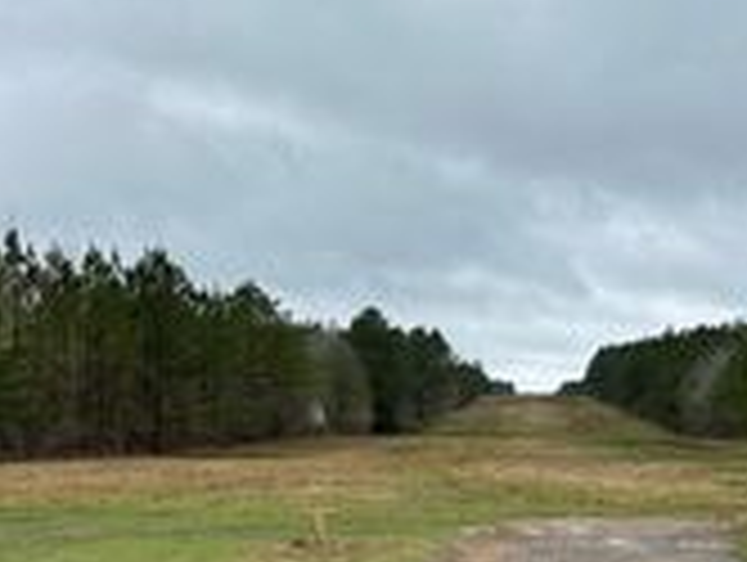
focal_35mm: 62
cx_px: 310
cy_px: 474
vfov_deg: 23.3
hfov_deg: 31.1
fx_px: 1340
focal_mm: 6.86
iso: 80
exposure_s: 1/1562
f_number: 1.78
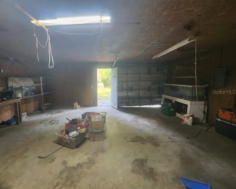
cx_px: 106
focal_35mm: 14
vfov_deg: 87.9
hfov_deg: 100.4
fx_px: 98
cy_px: 92
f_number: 2.2
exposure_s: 1/40
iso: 320
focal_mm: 2.2
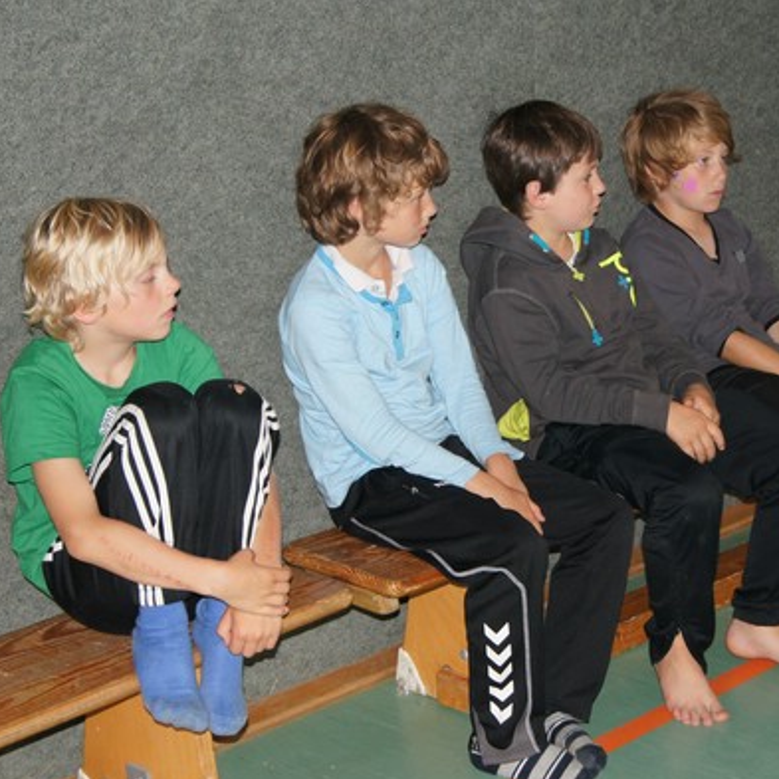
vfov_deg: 22.2
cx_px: 523
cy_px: 394
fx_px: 1986
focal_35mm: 78
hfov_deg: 22.1
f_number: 5.6
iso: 800
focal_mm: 40
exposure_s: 1/80
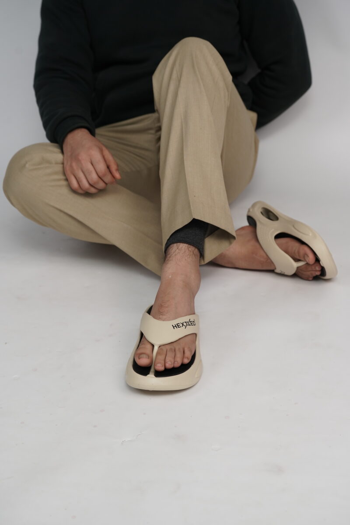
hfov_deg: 19.5
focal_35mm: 70
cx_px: 175
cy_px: 262
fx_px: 1021
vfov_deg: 28.8
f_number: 5.6
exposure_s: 1/250
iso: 800
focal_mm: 70
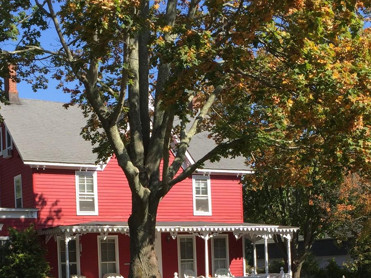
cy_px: 287
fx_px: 675
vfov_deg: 22.3
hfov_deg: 30.7
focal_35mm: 63
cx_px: 166
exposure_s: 1/942
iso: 32
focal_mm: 4.15
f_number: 2.2
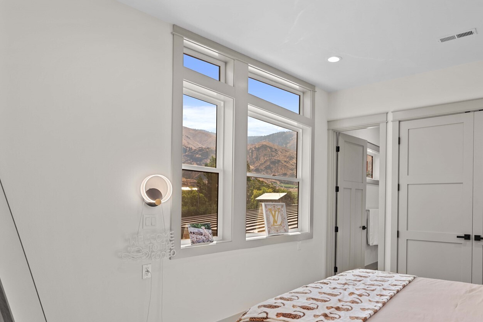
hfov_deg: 73.7
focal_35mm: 23
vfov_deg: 54.5
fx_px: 309
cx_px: 324
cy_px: 203
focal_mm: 17
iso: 200
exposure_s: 1/13
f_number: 7.1
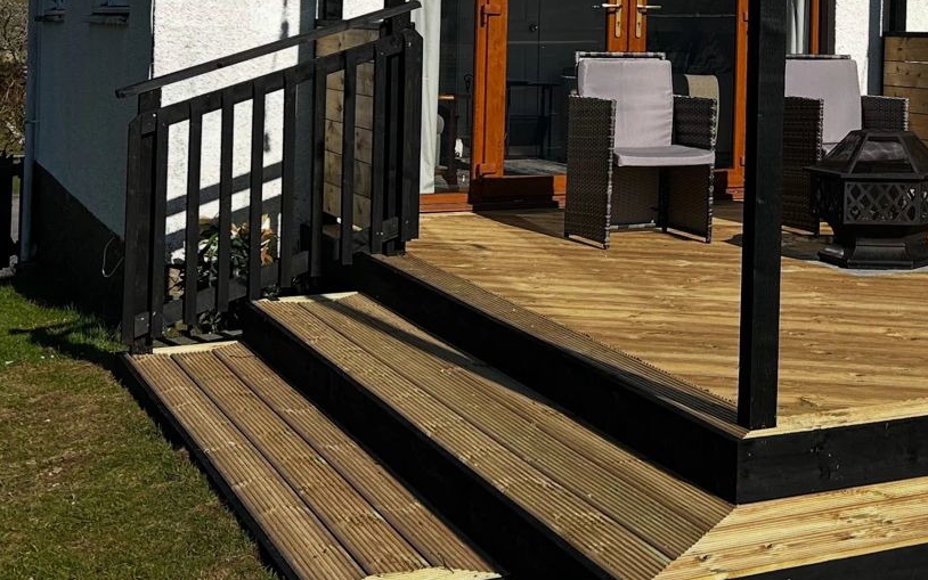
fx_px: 1644
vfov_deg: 19.4
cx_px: 911
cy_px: -6
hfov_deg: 29.6
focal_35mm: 65
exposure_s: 1/6211
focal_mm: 5.7
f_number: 1.5
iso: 50
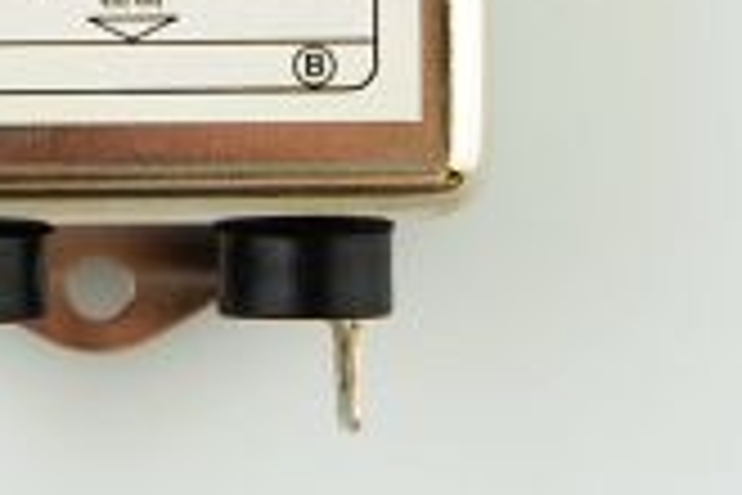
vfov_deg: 4.4
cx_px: 117
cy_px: -214
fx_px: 6368
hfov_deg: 6.7
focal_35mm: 309
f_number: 9
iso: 800
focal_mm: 85
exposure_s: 1/100
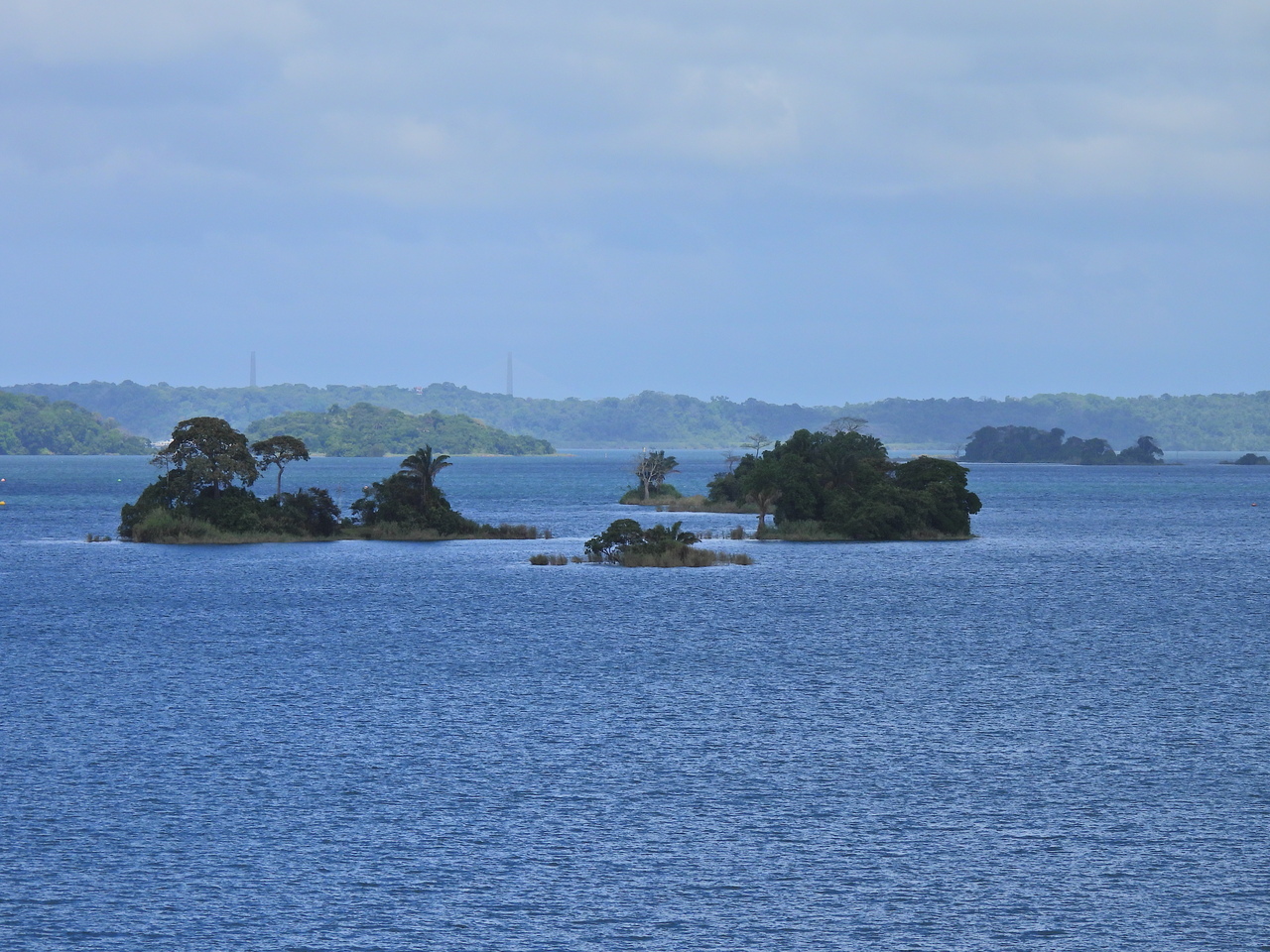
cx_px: 635
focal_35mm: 200
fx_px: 7338
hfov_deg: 9.9
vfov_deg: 7.4
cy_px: 476
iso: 100
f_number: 4.5
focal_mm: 35.7
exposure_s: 1/1250
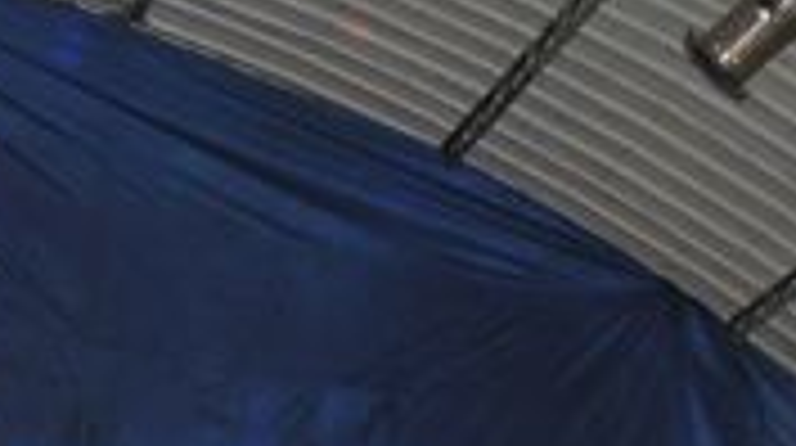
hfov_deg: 11.7
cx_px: -153
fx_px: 3815
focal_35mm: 181
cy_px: 815
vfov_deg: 6.5
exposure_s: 1/60
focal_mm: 34
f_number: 4.2
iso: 800
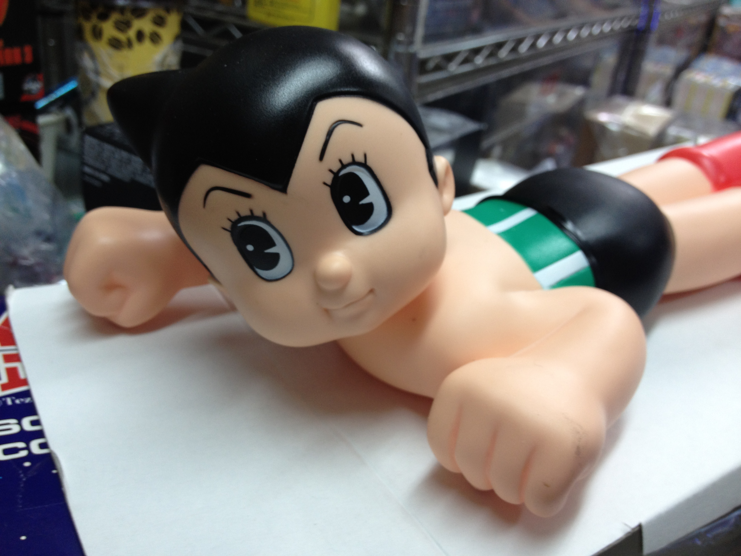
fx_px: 749
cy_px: 278
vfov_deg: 40.7
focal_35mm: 35
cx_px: 370
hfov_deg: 52.6
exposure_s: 1/20
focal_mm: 4.28
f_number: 2.4
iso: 64
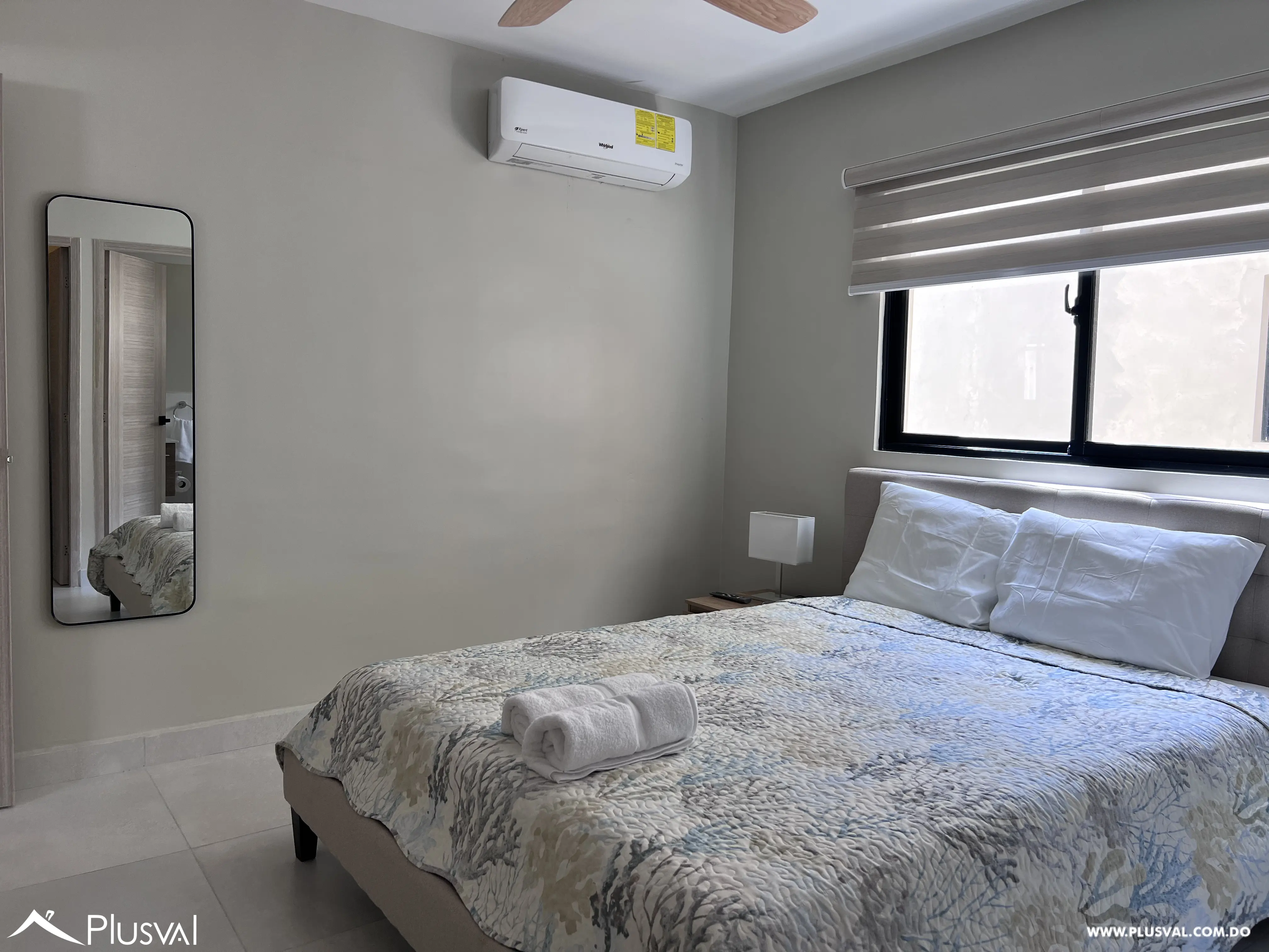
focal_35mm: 26
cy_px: 476
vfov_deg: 53.1
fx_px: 953
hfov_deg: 67.3
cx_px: 634
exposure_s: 1/161
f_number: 1.5
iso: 50
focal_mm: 5.7
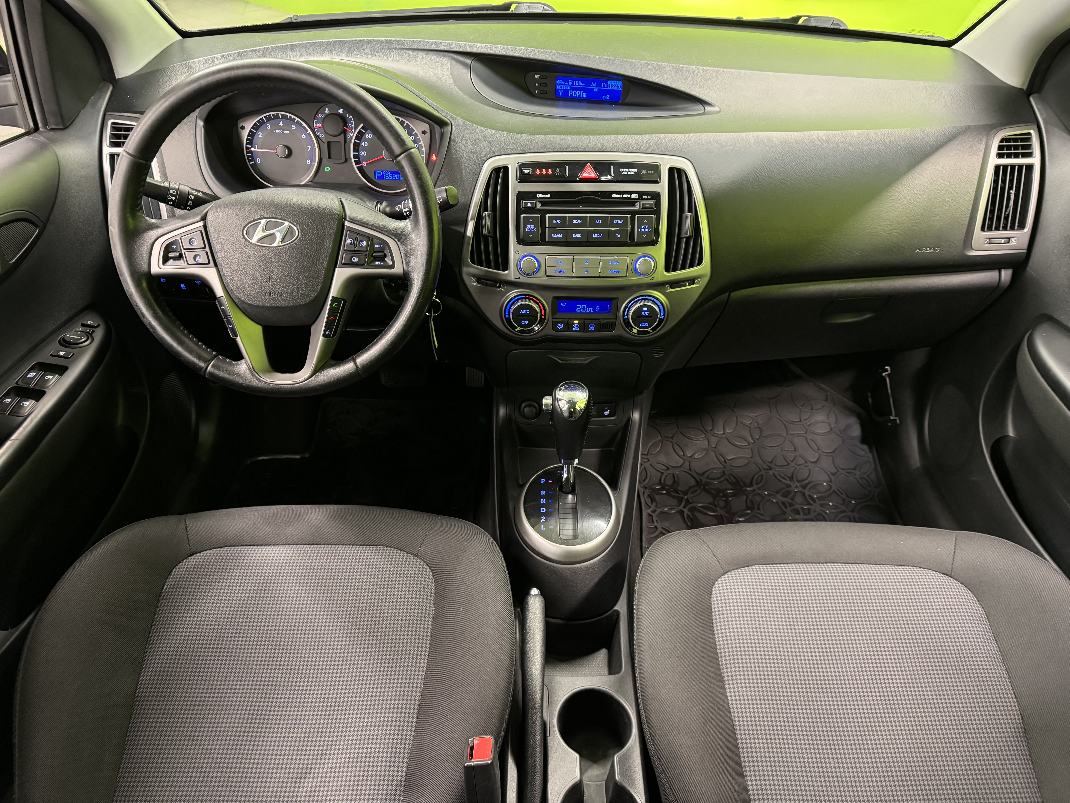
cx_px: 535
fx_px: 742
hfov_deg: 71.6
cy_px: 402
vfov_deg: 56.8
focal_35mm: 24
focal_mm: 6.76
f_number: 1.78
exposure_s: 1/33
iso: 800
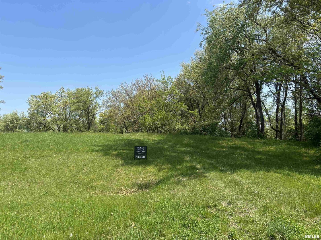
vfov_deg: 53.1
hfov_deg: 67.3
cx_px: 160
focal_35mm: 26
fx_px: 241
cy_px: 120
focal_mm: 5.96
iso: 50
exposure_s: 1/2342
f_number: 1.6
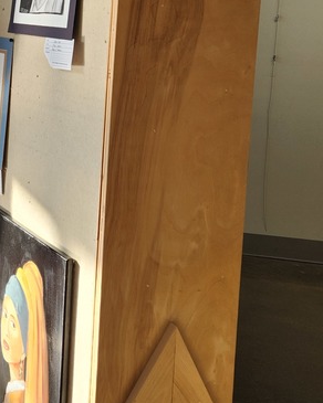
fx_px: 753
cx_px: -93
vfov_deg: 29.1
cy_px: 62
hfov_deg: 21.9
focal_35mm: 63
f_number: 1.8
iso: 20
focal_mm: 5.4
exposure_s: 1/172
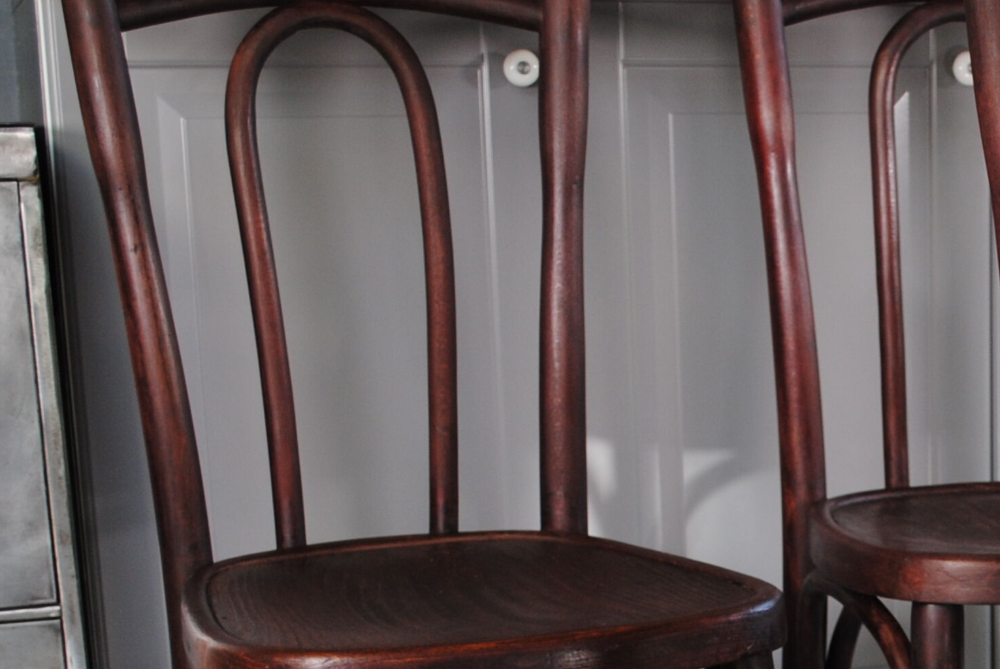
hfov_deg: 22.4
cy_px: 767
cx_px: 1006
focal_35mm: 87
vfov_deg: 15.3
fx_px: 2419
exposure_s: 1/80
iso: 200
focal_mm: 22
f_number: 4.5
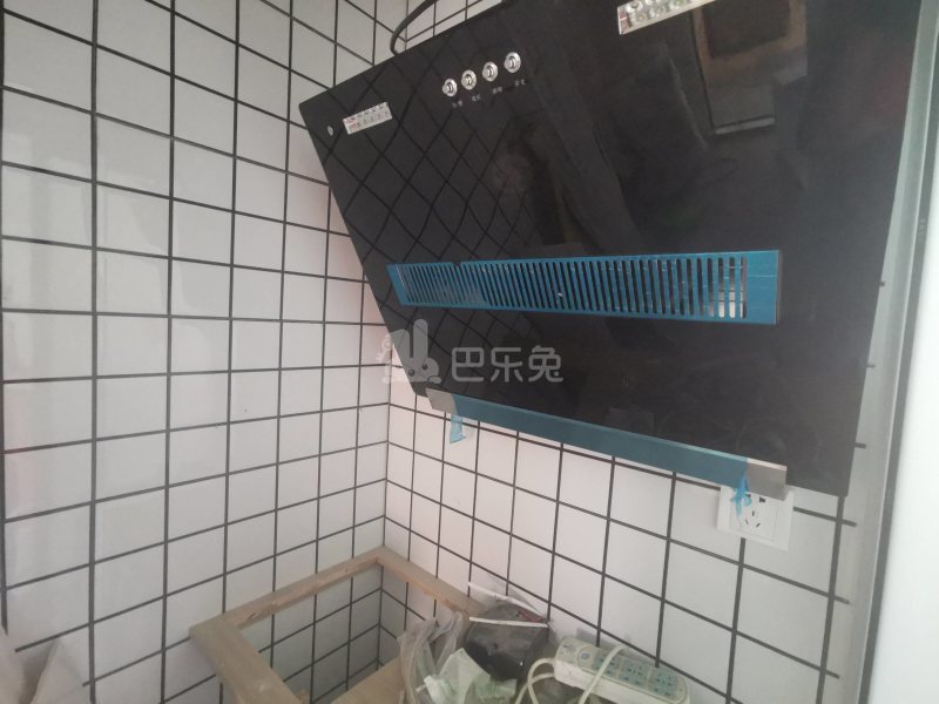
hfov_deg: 91.0
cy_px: 352
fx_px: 461
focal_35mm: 17
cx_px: 470
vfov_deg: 74.7
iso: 500
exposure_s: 1/25
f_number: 2.2
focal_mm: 2.26
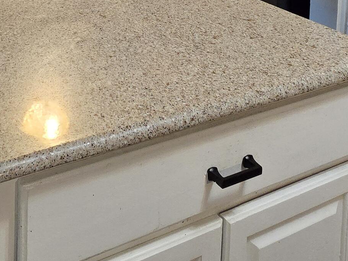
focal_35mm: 43
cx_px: 65
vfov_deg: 25.4
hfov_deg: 41.8
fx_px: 432
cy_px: -130
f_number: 2.2
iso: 800
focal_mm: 2.2
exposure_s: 1/60
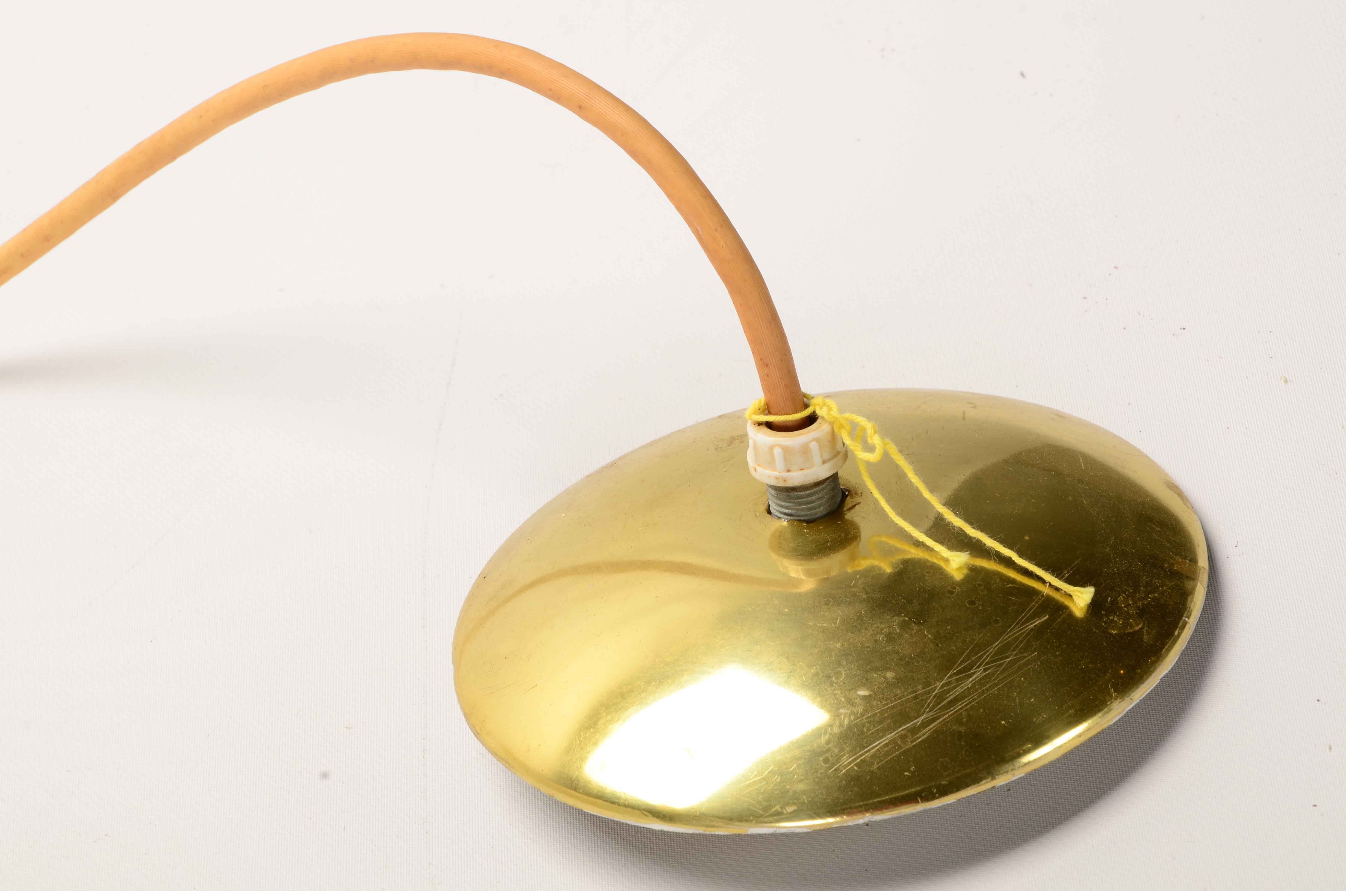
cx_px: 673
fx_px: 5877
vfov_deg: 8.7
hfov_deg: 13.1
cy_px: 446
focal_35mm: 158
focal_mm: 105
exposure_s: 1/160
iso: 200
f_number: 16
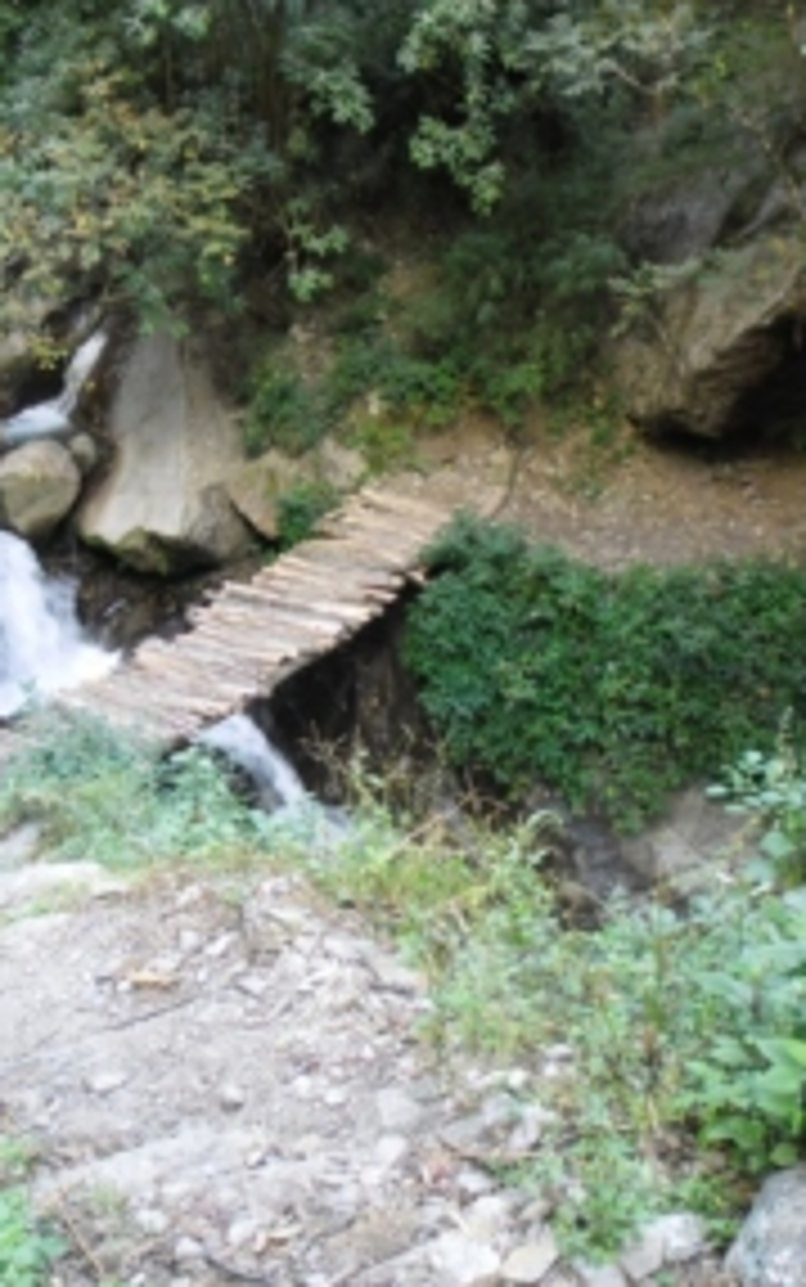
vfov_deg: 49.3
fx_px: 1404
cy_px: 626
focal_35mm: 40
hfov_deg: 32.0
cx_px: 356
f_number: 2.9
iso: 100
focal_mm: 4.8
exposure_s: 1/29
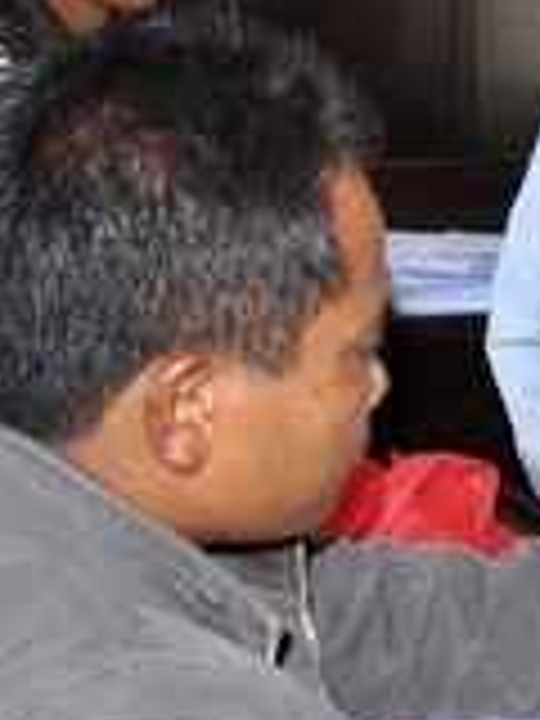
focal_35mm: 97
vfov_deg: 20.2
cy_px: 241
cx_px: 1094
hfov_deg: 13.1
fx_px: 2018
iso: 400
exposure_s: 1/60
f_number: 3.5
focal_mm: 18
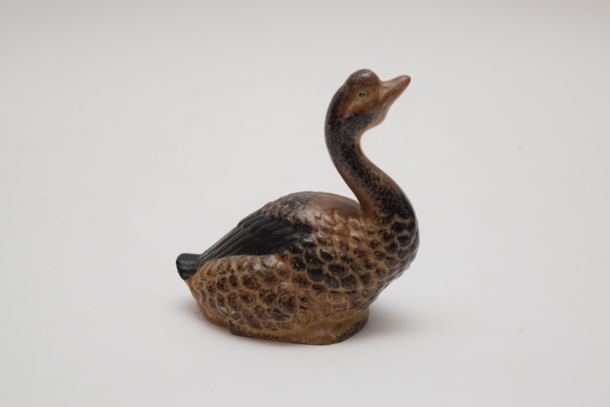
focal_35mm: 82
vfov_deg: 16.6
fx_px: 1398
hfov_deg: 24.6
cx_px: 305
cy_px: 204
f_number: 5.6
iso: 1100
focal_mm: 55
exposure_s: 1/60
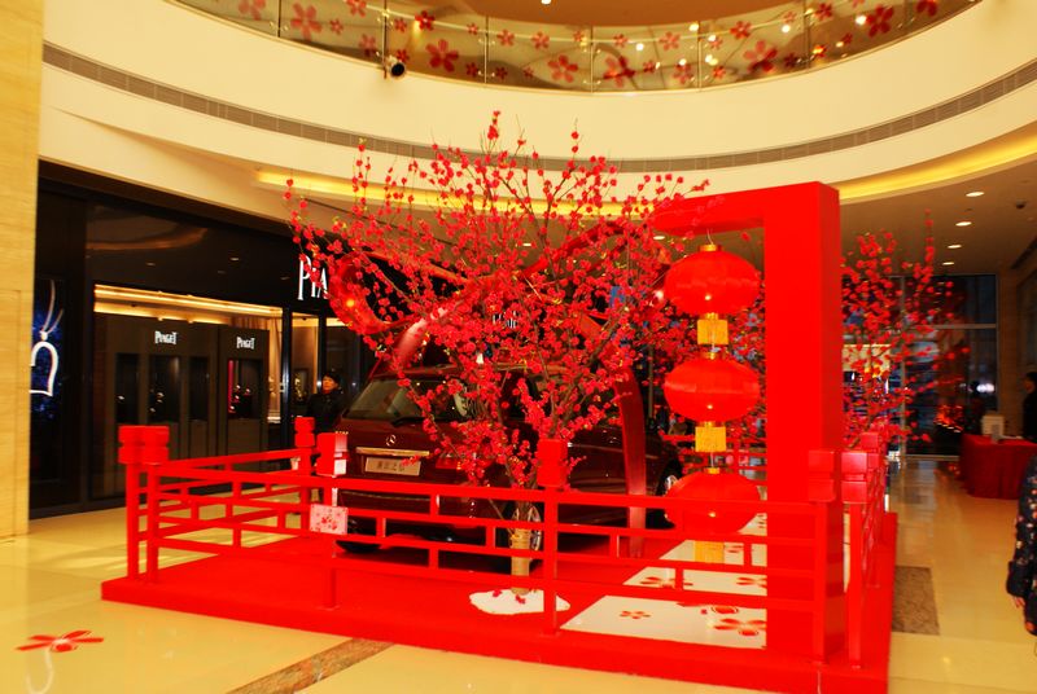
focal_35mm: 30
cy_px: 347
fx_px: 865
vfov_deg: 43.7
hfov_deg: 61.9
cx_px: 518
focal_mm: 20
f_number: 5.6
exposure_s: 1/60
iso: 400
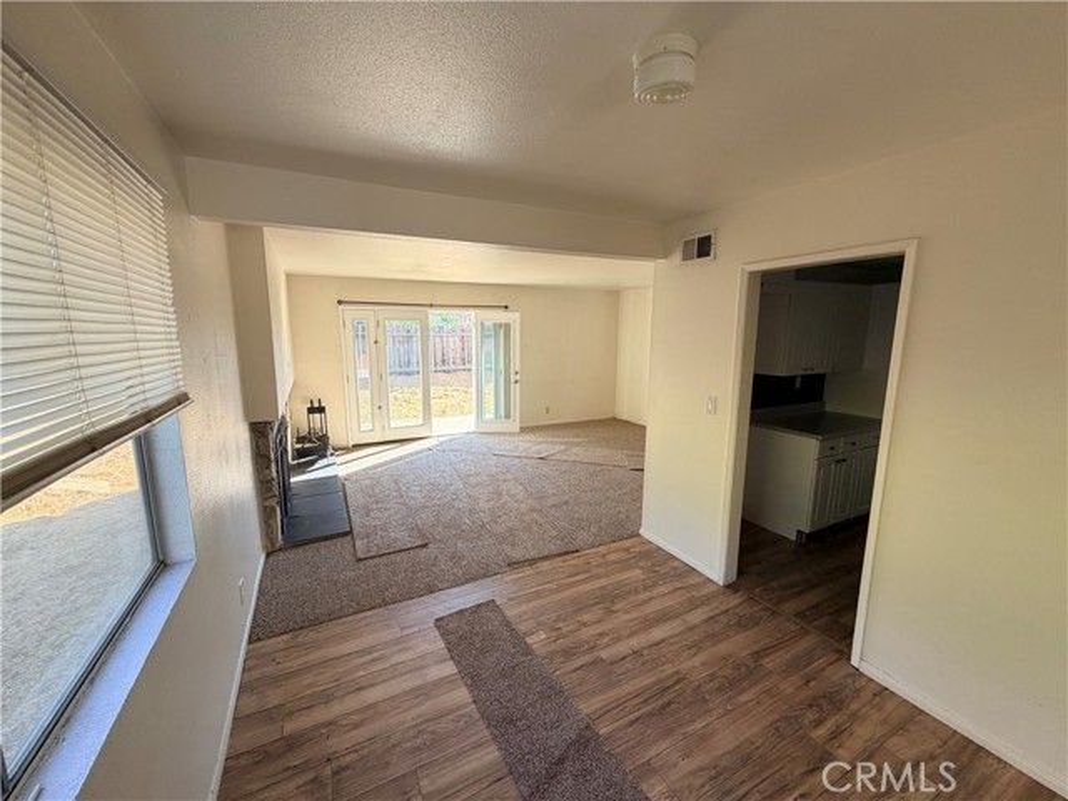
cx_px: 534
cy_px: 400
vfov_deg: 85.7
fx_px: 432
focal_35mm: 14
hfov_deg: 102.1
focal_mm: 2.22
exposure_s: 1/121
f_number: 2.2
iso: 80
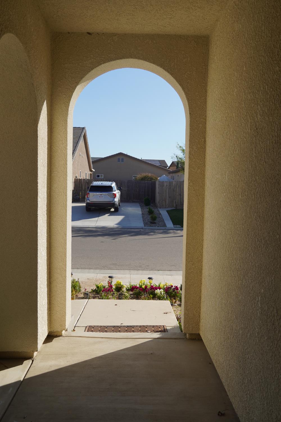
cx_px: 140
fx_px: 404
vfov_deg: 55.1
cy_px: 211
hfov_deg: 38.4
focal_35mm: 34
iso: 100
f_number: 4.5
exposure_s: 1/800
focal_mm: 23
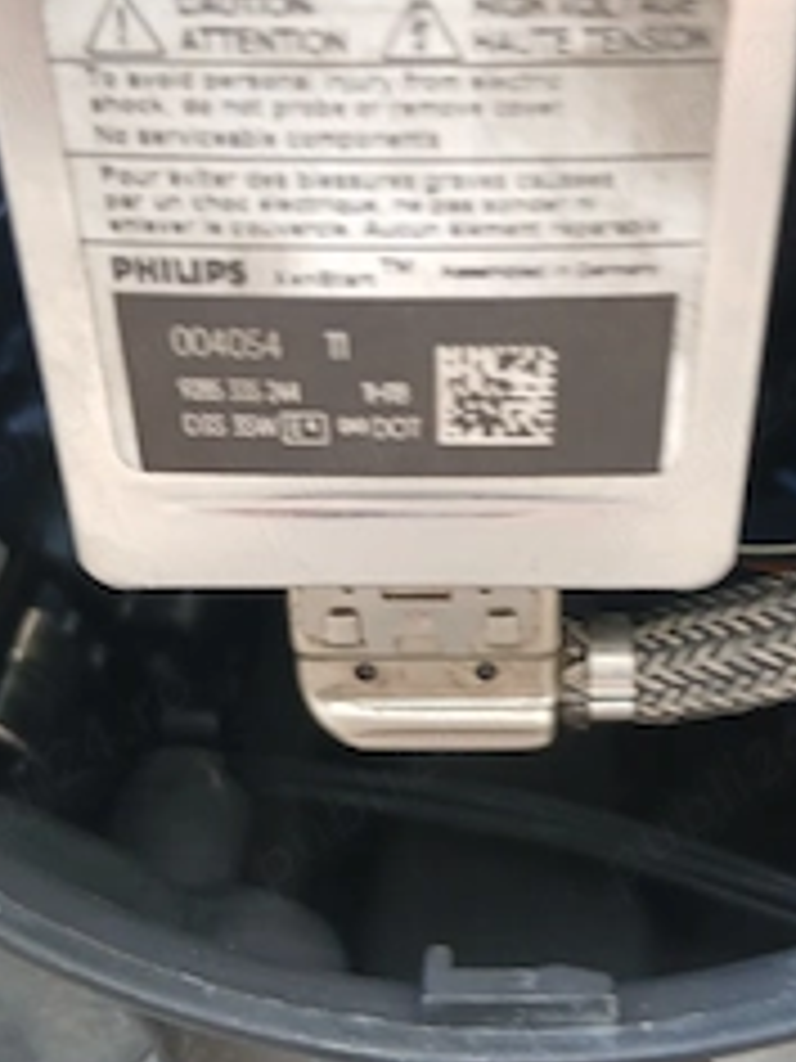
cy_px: 482
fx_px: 1349
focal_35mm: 44
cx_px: 486
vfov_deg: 42.9
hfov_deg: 32.8
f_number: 1.8
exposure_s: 1/50.3
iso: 100
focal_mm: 3.98
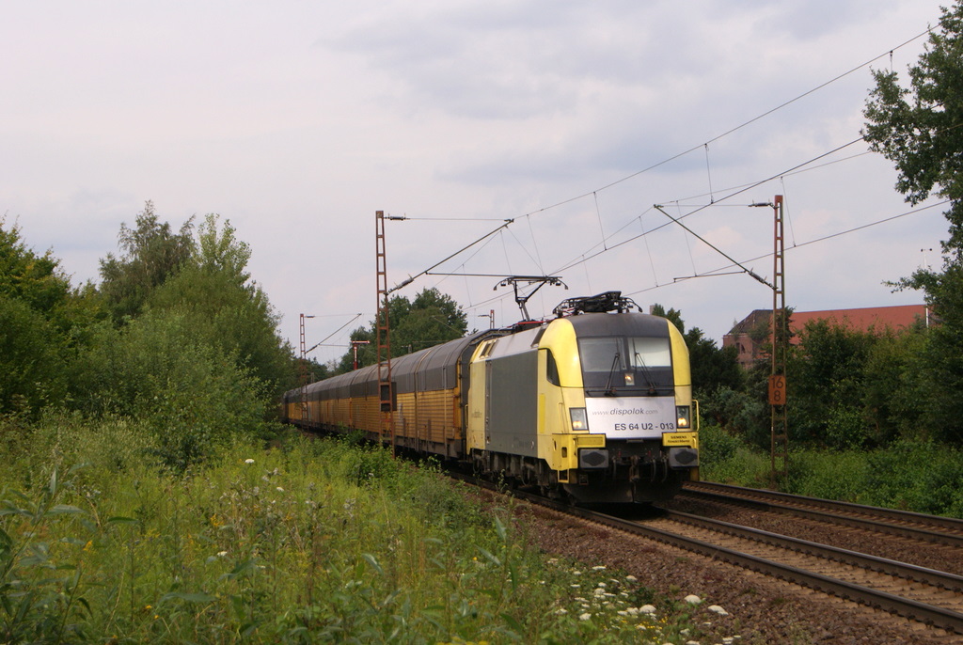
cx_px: 482
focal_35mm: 82
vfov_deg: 16.6
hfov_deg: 24.6
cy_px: 322
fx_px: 2210
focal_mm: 55
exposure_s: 1/1000
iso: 200
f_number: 10
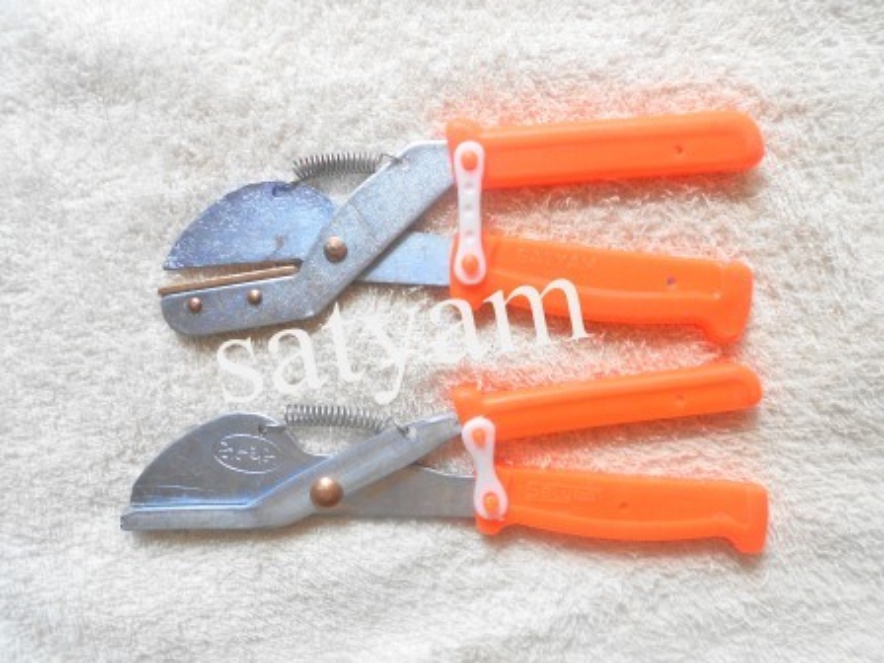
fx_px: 664
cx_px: 442
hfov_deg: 67.3
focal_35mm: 26
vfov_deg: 53.1
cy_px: 332
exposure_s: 1/30
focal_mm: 4.6
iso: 80
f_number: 3.2
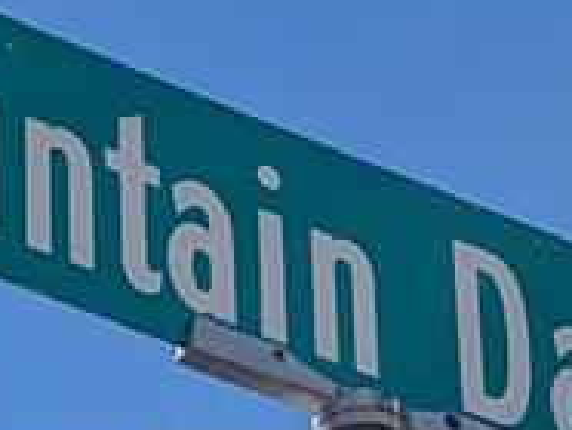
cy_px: 706
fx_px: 4451
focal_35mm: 269
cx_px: 301
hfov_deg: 7.4
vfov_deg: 5.5
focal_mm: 6.9
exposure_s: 1/1631
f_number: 1.68
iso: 22
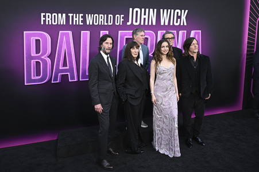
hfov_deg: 73.8
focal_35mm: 24
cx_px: 130
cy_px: 86
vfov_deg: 53.1
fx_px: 173
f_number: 5
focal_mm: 24
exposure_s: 1/320
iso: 1600
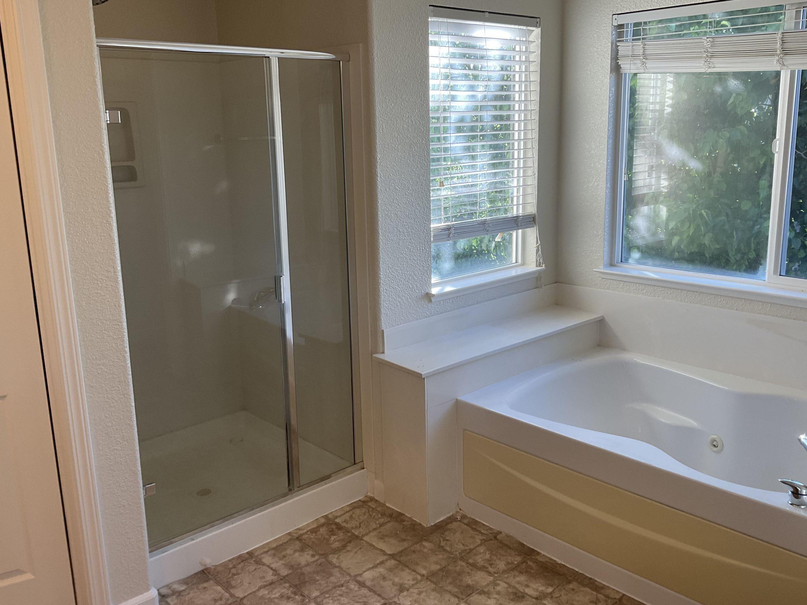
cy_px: 285
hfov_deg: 56.8
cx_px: 408
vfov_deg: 44.1
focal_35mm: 32
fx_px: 746
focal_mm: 3
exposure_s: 1/120
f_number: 1.8
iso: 32
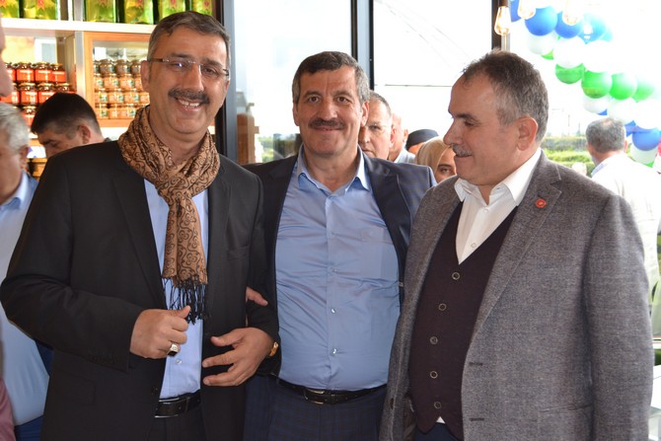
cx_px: 330
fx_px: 881
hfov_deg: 41.1
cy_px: 220
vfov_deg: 28.1
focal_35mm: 48
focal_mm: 32
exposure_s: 1/60
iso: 450
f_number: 4.8
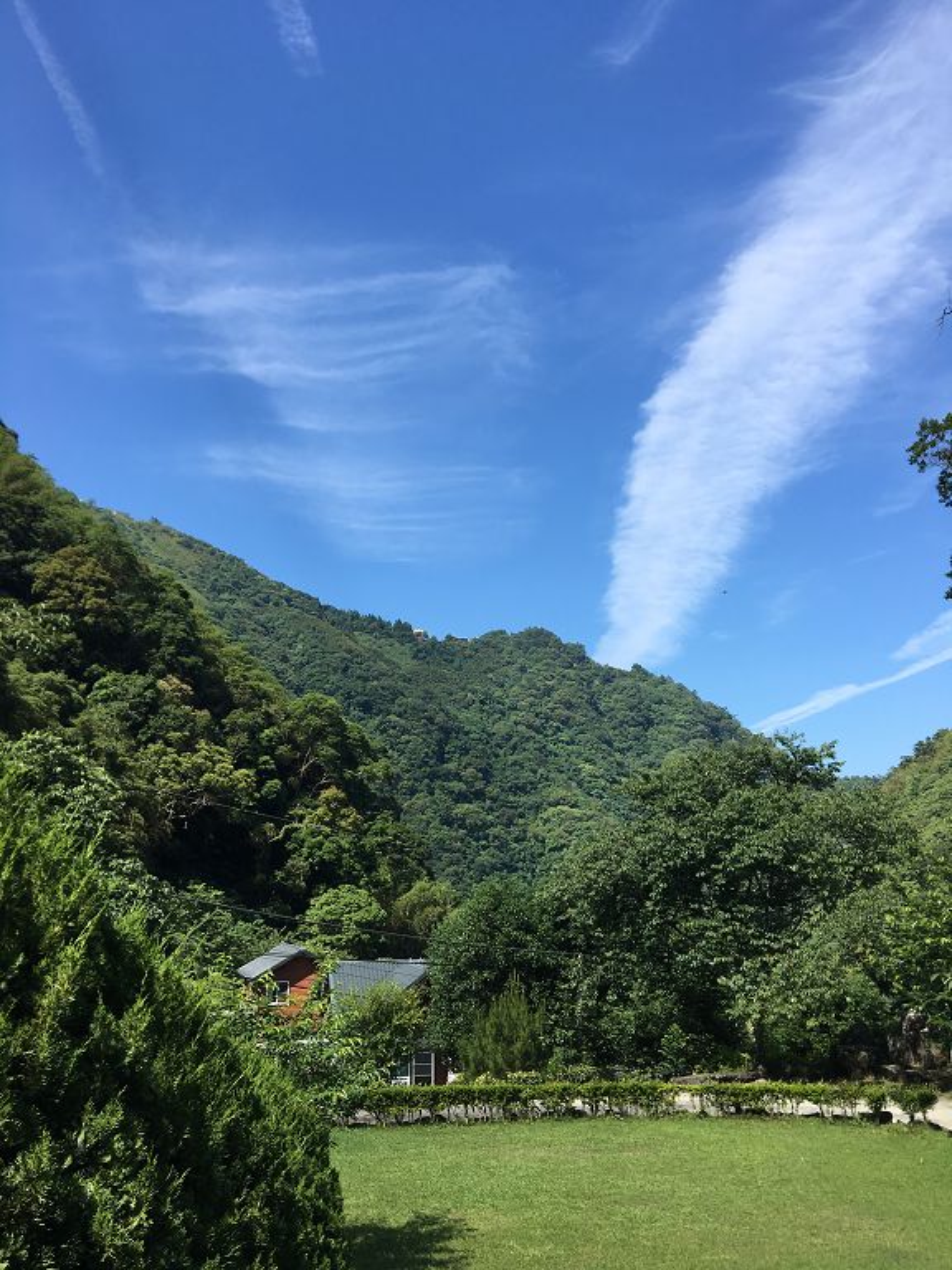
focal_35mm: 29
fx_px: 1063
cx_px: 476
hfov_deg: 48.2
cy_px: 635
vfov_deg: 61.7
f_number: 2.2
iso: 25
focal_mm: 4.15
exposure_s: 1/1054
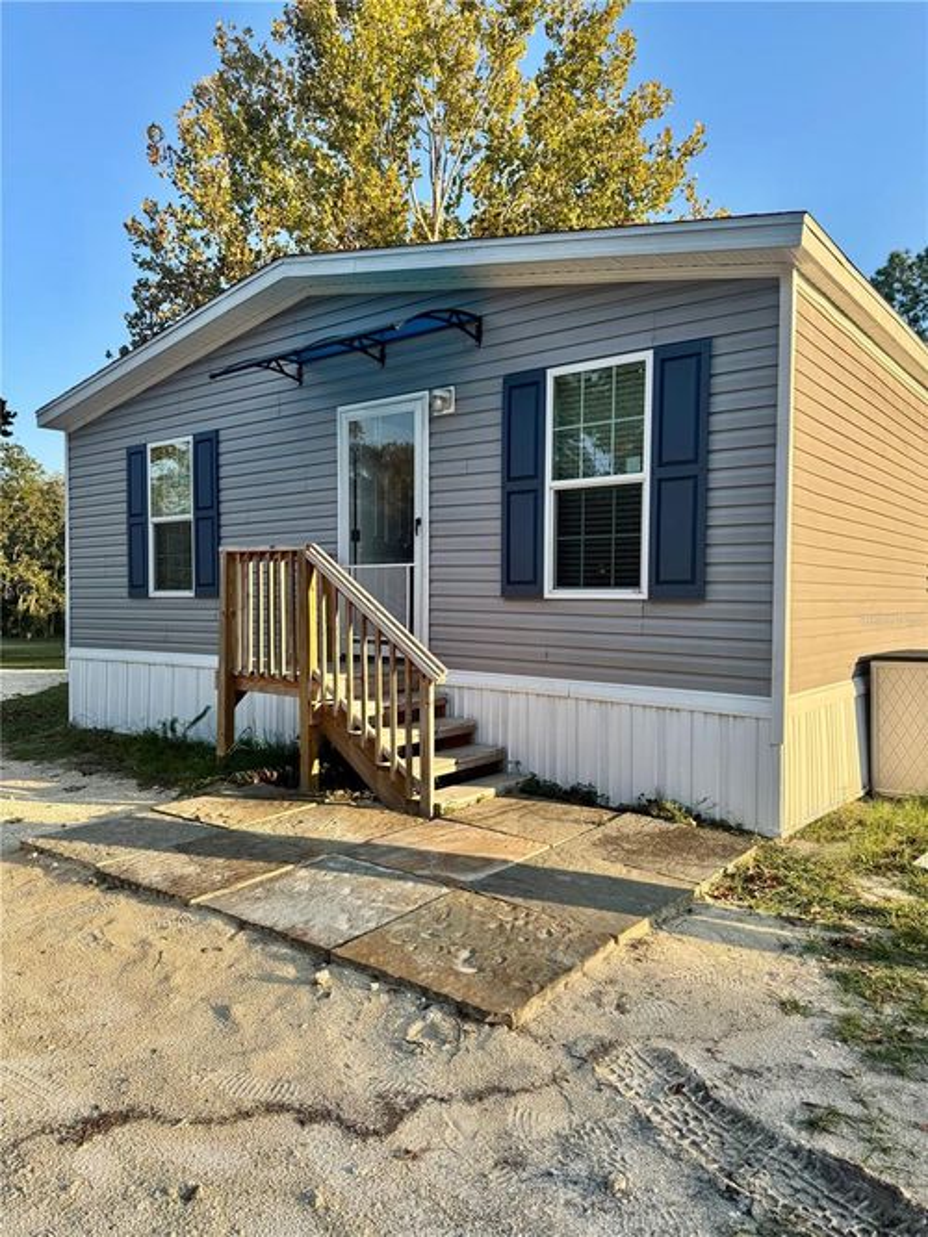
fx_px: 858
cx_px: 464
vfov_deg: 71.6
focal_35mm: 24
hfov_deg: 56.8
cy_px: 618
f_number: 1.78
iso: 80
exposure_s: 1/1131
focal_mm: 6.76
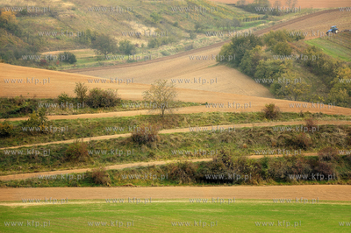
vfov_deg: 6.9
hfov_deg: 10.3
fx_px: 1948
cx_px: 176
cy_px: 116
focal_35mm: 200
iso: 200
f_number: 9
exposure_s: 1/125
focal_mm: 200
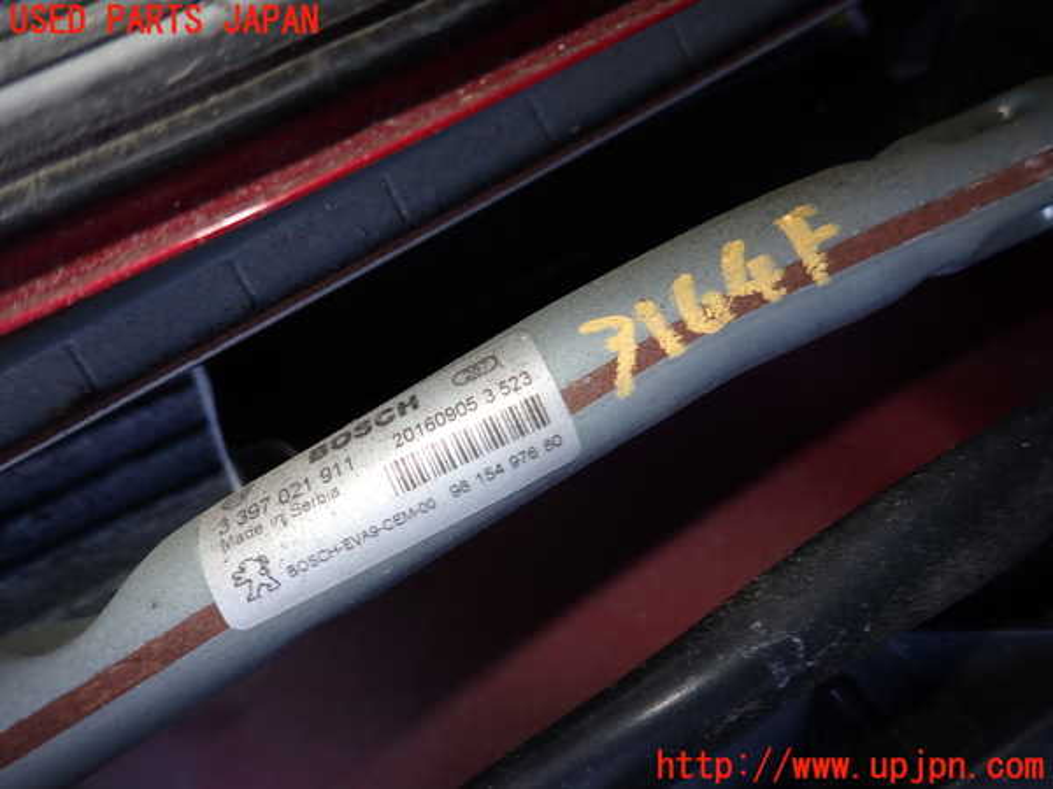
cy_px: 394
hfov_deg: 69.4
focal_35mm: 25
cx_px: 526
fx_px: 760
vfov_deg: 54.9
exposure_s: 1/30
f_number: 5.6
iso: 125
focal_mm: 4.5
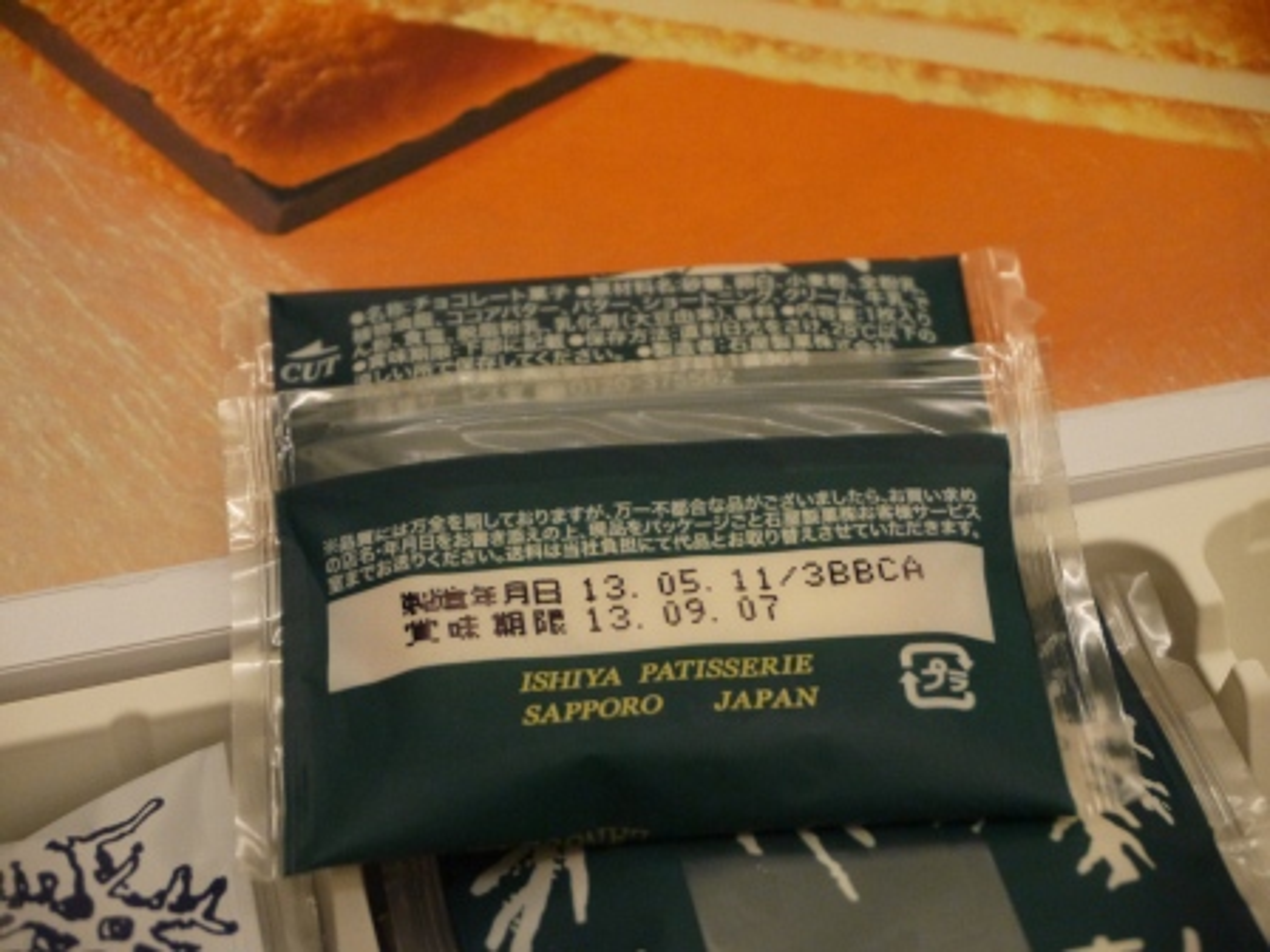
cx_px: 635
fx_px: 2788
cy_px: 476
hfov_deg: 25.7
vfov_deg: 19.4
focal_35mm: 76
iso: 1600
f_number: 5.6
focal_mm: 38
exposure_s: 1/30
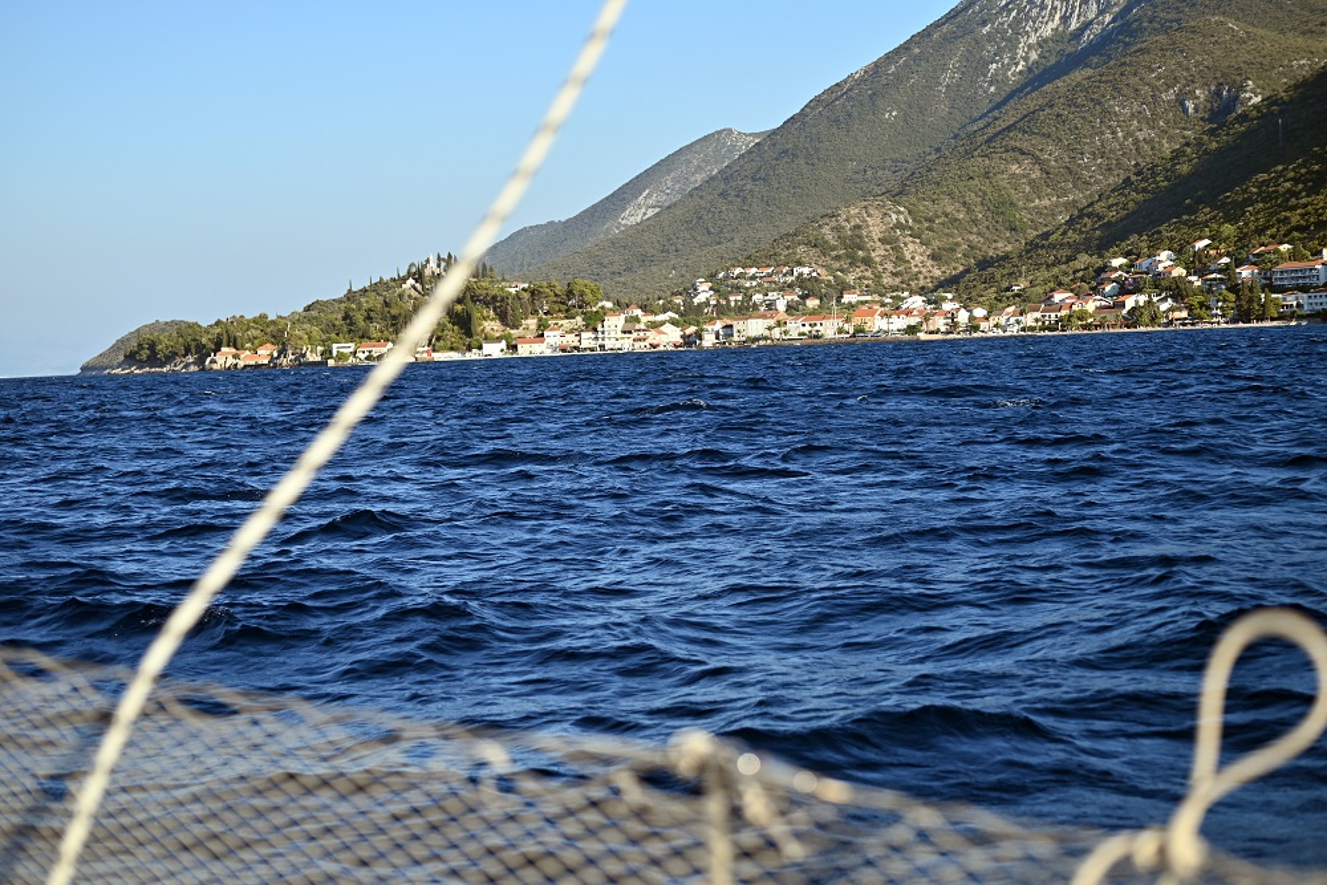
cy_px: 442
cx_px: 664
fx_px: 2949
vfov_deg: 17.1
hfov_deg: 25.4
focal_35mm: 80
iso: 100
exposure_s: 1/640
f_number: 4.5
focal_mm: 80
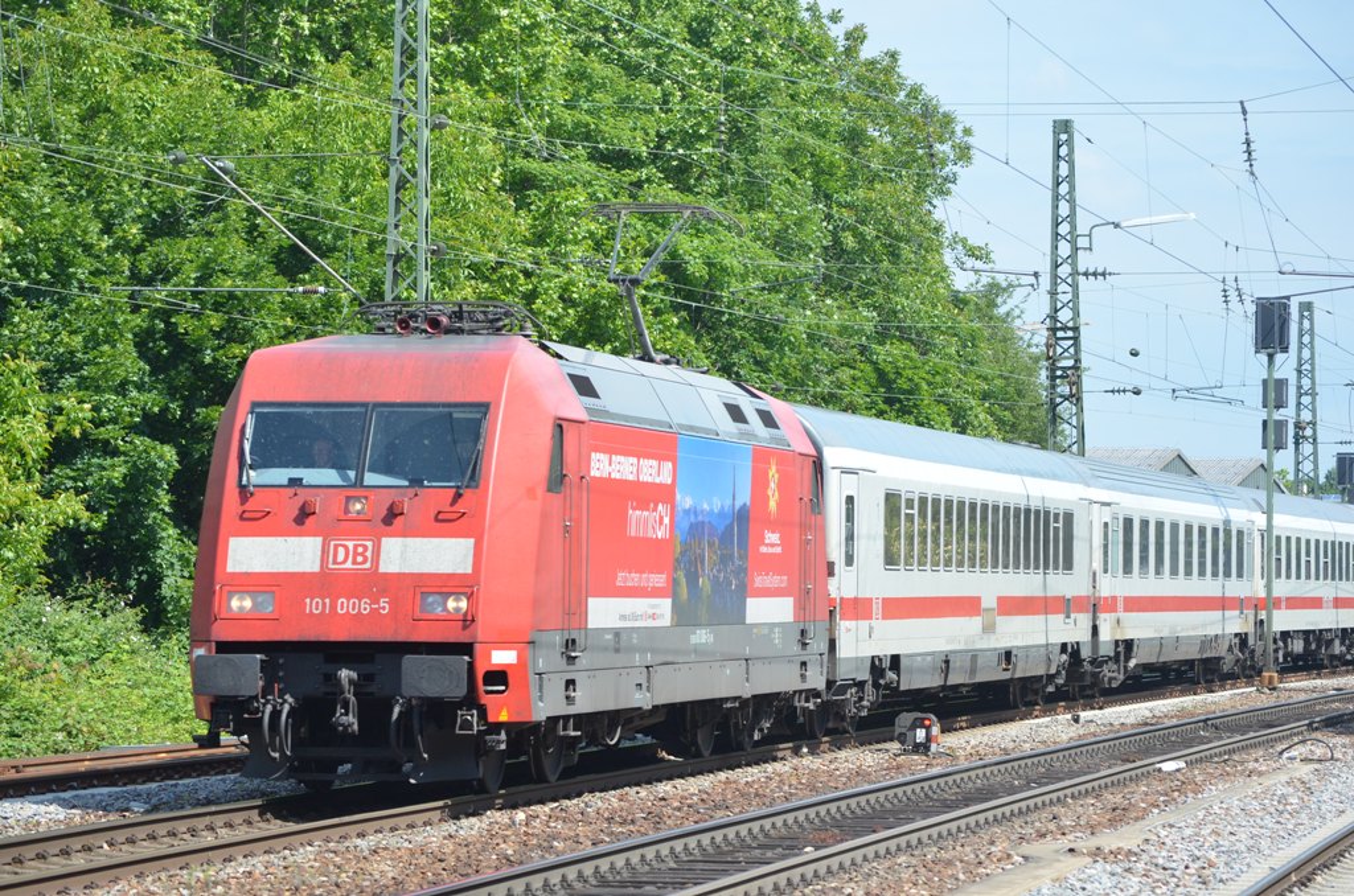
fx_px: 5629
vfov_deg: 9.1
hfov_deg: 13.7
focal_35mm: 150
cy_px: 448
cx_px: 677
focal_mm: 100
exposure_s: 1/640
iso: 280
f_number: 5.6
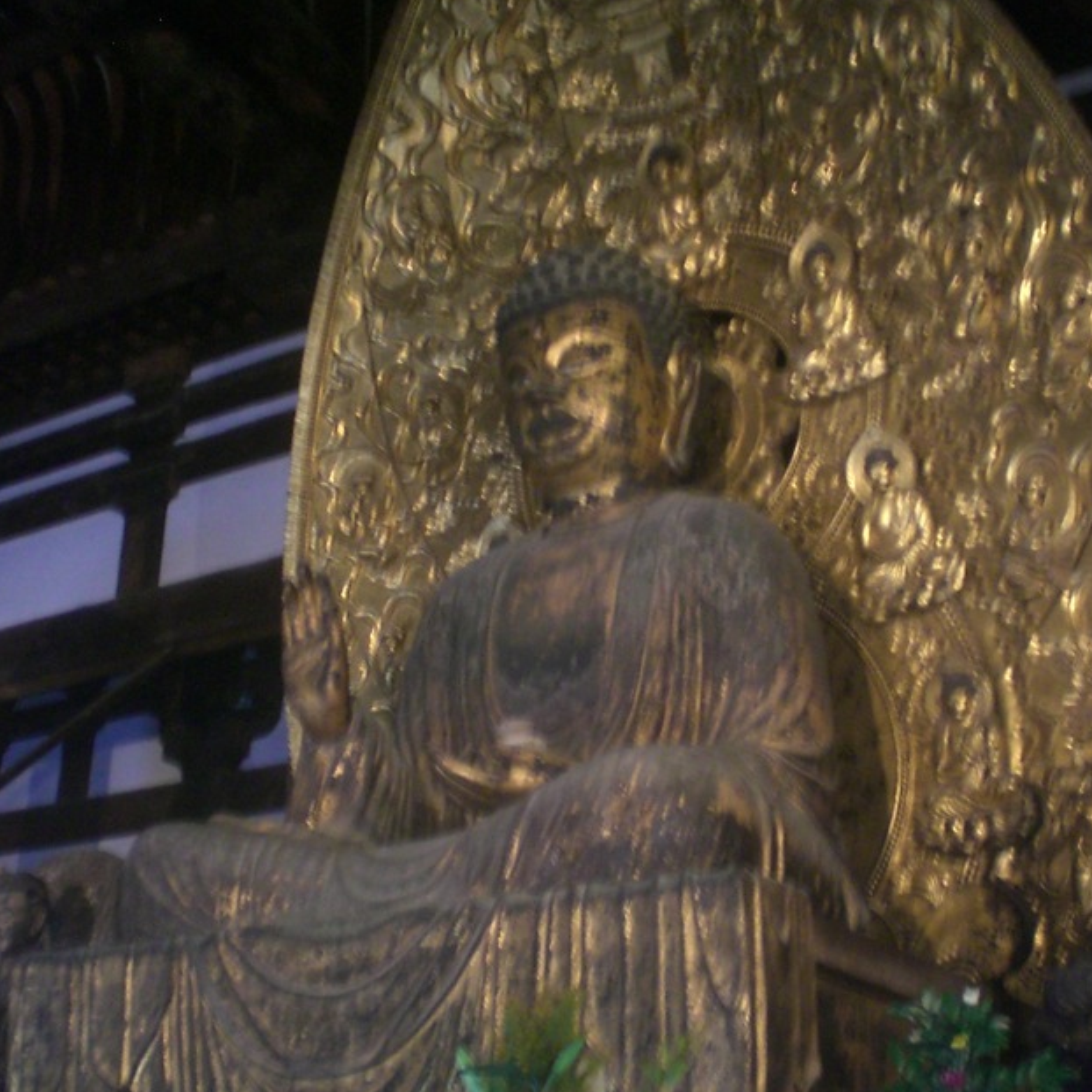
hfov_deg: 31.6
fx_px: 1927
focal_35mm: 54
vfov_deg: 31.6
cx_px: 611
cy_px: 627
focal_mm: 6.3
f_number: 3.1
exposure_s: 1/3.33
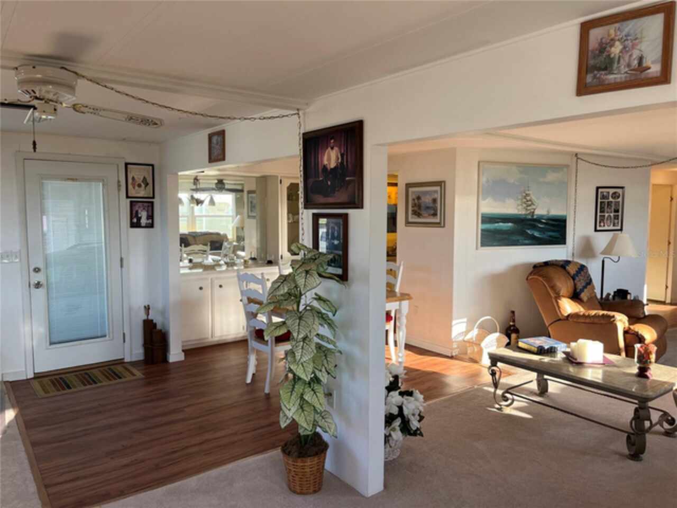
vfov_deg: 53.1
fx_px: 508
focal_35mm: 26
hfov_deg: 67.3
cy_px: 254
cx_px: 338
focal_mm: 5.1
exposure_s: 1/138
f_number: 1.6
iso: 40
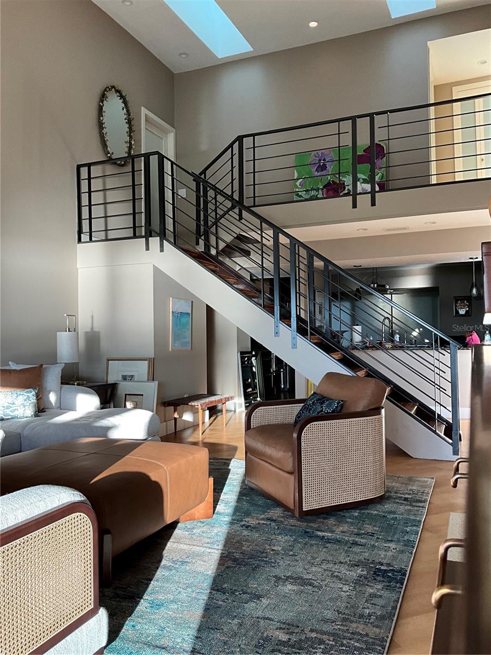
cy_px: 328
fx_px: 548
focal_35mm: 29
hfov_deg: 48.2
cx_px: 246
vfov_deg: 61.7
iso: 50
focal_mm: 3
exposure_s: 1/122
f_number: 1.8
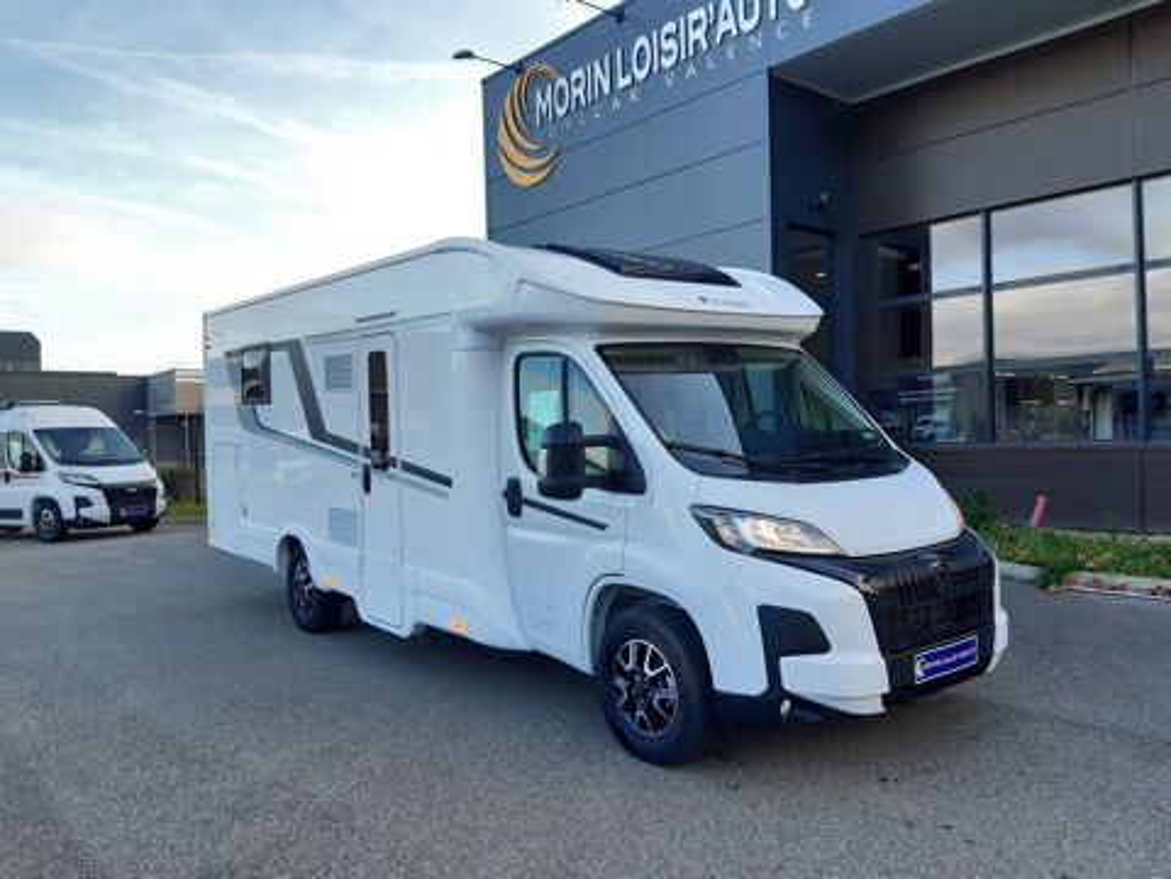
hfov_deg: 67.3
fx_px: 880
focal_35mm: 26
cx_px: 586
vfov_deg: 53.1
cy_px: 440
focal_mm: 3.92
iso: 40
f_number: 1.7
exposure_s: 1/163
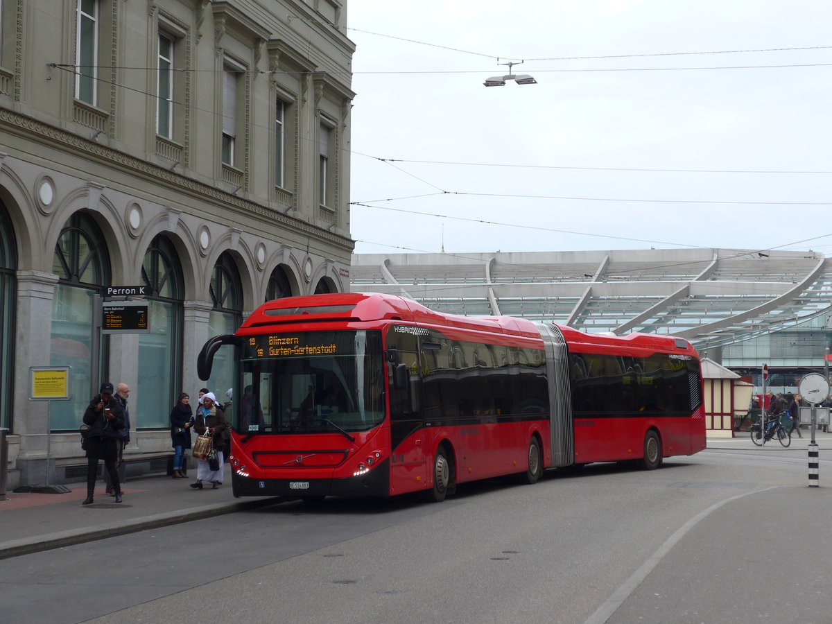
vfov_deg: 24.8
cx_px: 416
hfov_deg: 32.7
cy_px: 312
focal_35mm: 59
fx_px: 1418
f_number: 3.5
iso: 80
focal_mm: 12
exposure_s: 1/200
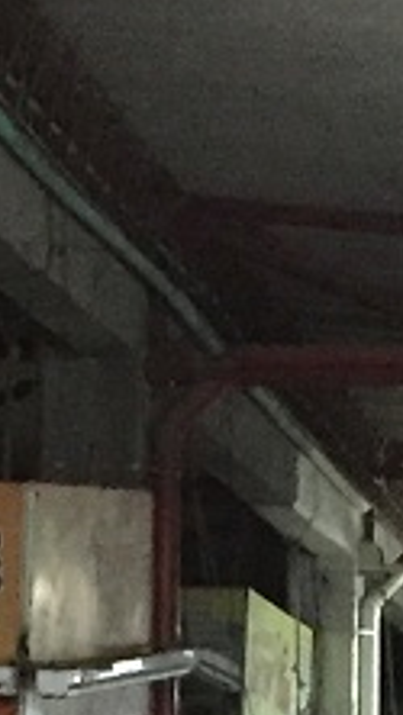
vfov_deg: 9.6
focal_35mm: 213
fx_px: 4043
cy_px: 1312
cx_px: 329
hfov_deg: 5.7
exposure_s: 1/15
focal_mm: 4.15
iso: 400
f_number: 2.2
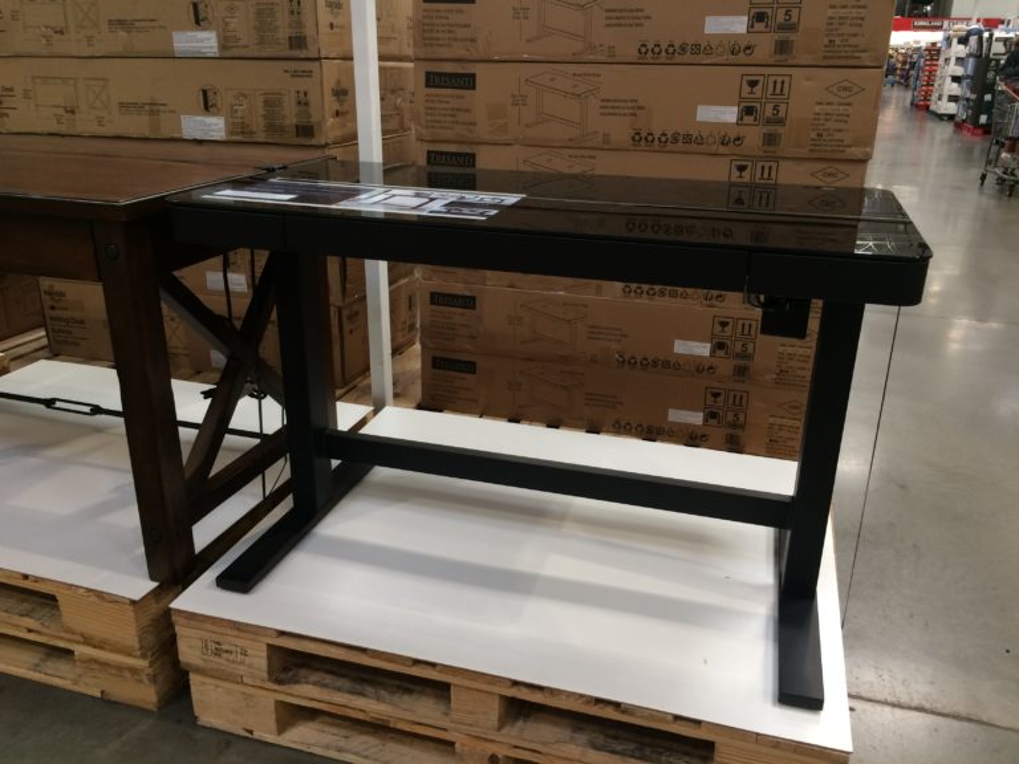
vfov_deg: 48.2
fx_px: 854
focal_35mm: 29
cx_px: 510
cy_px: 382
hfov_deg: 61.7
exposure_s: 1/33
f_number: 2.2
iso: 50
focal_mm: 4.15
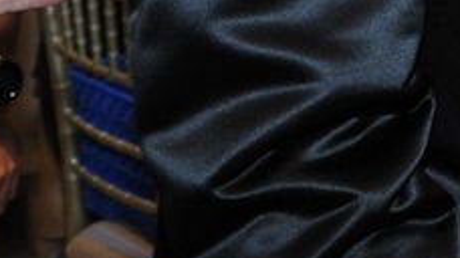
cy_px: -354
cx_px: 327
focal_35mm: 154
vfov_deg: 7.4
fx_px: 1878
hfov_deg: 13.9
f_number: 4
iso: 1600
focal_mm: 24
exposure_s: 1/125
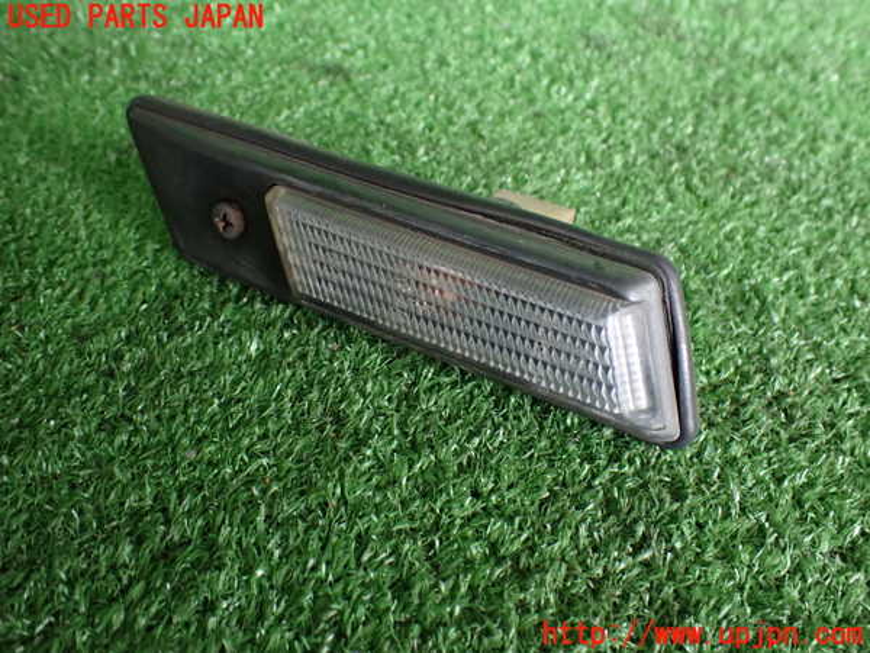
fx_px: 754
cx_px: 435
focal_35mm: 30
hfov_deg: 60.0
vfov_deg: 46.8
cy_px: 326
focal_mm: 5.4
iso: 800
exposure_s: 1/125
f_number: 2.3
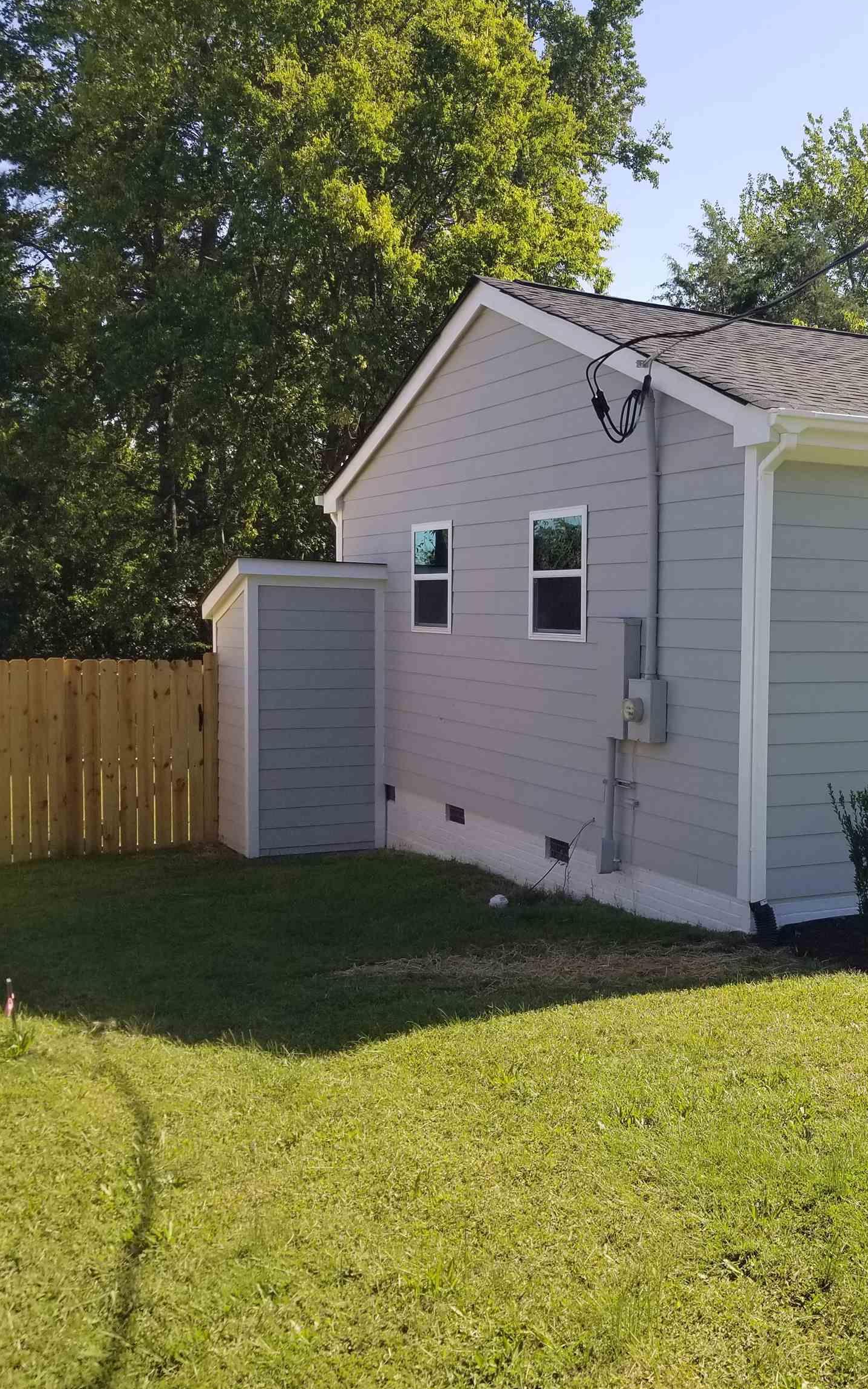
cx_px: 728
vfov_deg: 52.7
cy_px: 694
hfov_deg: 33.2
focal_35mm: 37
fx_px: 1400
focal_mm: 4.3
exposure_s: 1/1500
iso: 50
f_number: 1.7
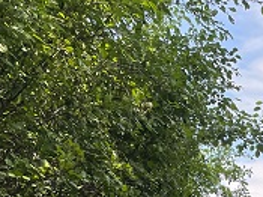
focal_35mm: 89
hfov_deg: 20.9
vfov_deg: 14.8
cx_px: 292
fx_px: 676
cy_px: 334
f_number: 1.6
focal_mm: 4.2
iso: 32
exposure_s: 1/2000
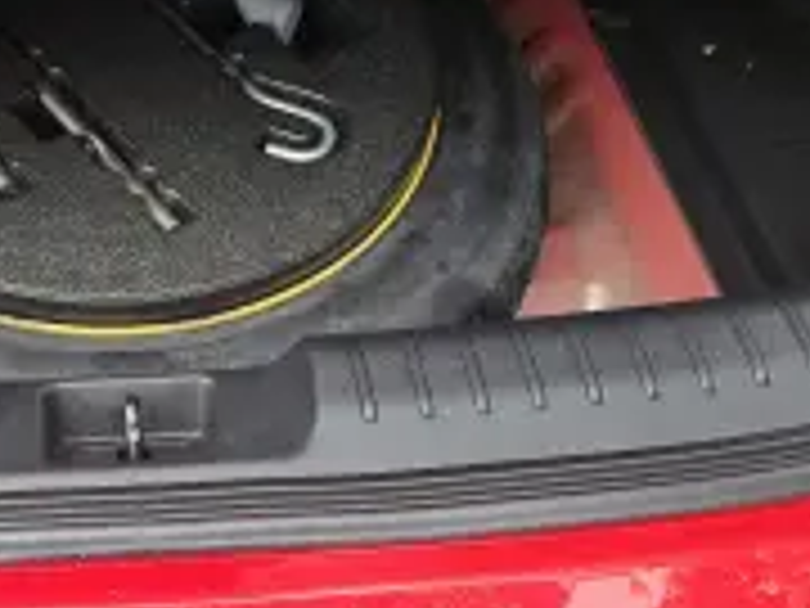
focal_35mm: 46
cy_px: 257
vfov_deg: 31.5
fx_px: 1076
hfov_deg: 37.6
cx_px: 36
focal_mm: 6.3
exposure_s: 1/182
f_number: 1.7
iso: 200
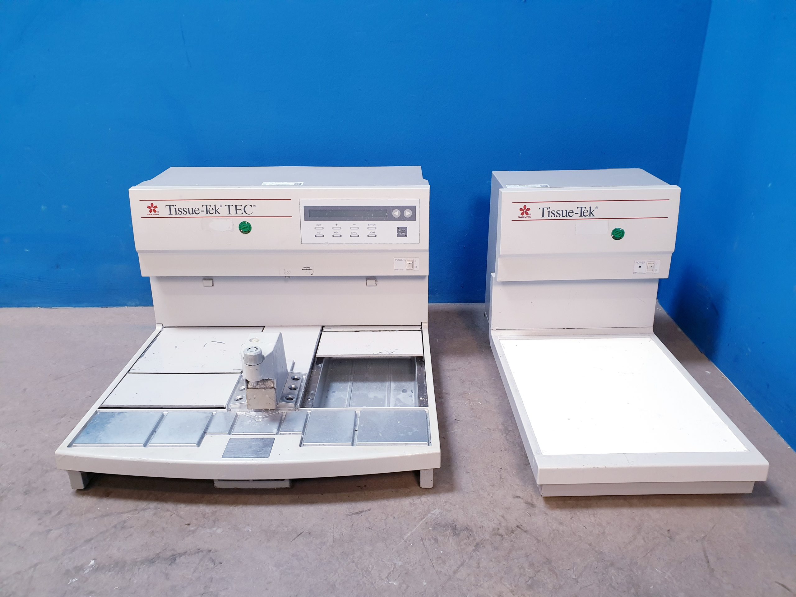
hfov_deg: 67.3
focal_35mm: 26
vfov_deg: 53.1
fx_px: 598
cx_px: 398
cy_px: 298
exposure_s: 1/50
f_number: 2.4
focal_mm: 4.3
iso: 320
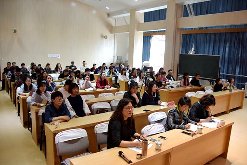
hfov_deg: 65.5
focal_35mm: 28
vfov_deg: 46.4
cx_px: 124
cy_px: 82
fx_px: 192
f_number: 4.5
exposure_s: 1/80
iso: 1000
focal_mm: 28
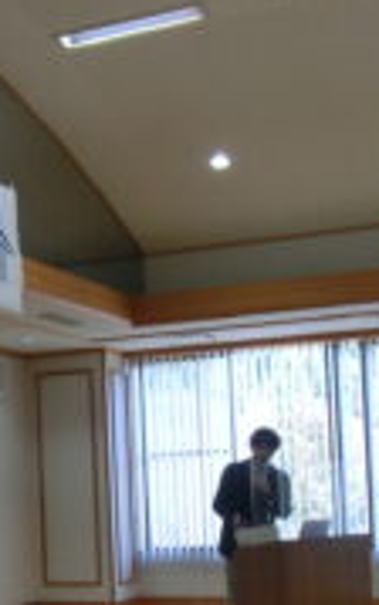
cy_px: 428
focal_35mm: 81
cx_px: -8
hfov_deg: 15.8
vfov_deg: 25.3
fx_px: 1338
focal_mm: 5.86
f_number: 3.7
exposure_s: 1/60
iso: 160
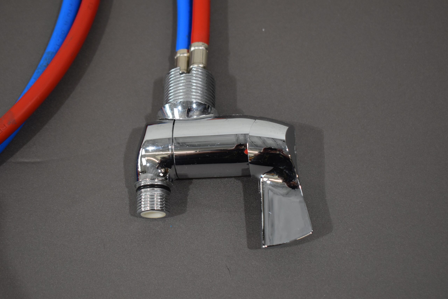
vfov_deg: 22.6
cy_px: 150
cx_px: 224
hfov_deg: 33.4
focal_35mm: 60
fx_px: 747
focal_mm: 40
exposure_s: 1/200
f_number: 4.8
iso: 800
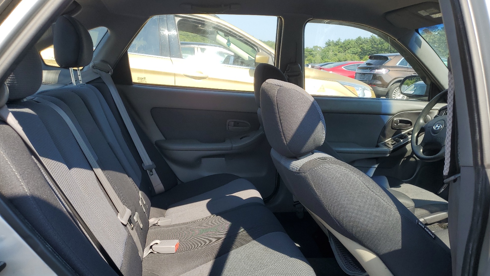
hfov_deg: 66.1
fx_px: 377
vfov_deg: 39.8
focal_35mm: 29
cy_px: 180
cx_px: 246
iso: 50
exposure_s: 1/1111
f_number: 1.5
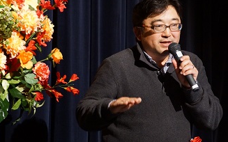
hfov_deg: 4.4
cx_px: 117
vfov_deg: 2.8
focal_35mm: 475
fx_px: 2950
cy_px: 78
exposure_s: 1/25
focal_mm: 200
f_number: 5.6
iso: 1600
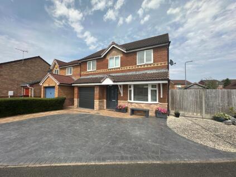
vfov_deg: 85.6
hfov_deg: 102.1
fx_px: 95
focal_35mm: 14
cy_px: 88
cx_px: 118
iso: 50
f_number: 2.2
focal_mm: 2.22
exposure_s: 1/1795
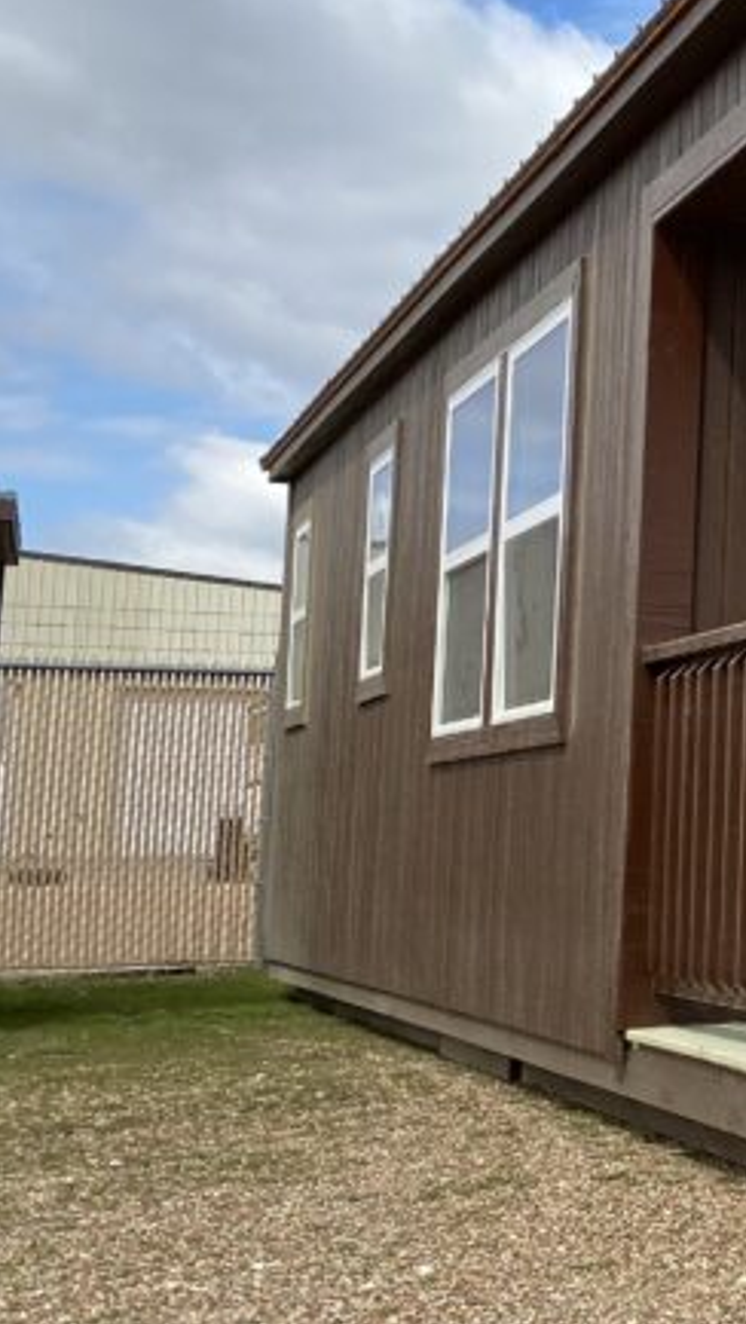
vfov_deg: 31.3
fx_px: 2353
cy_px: 523
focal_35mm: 67
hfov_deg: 14.7
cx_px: 1510
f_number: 1.8
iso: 32
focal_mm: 4.25
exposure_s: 1/1783
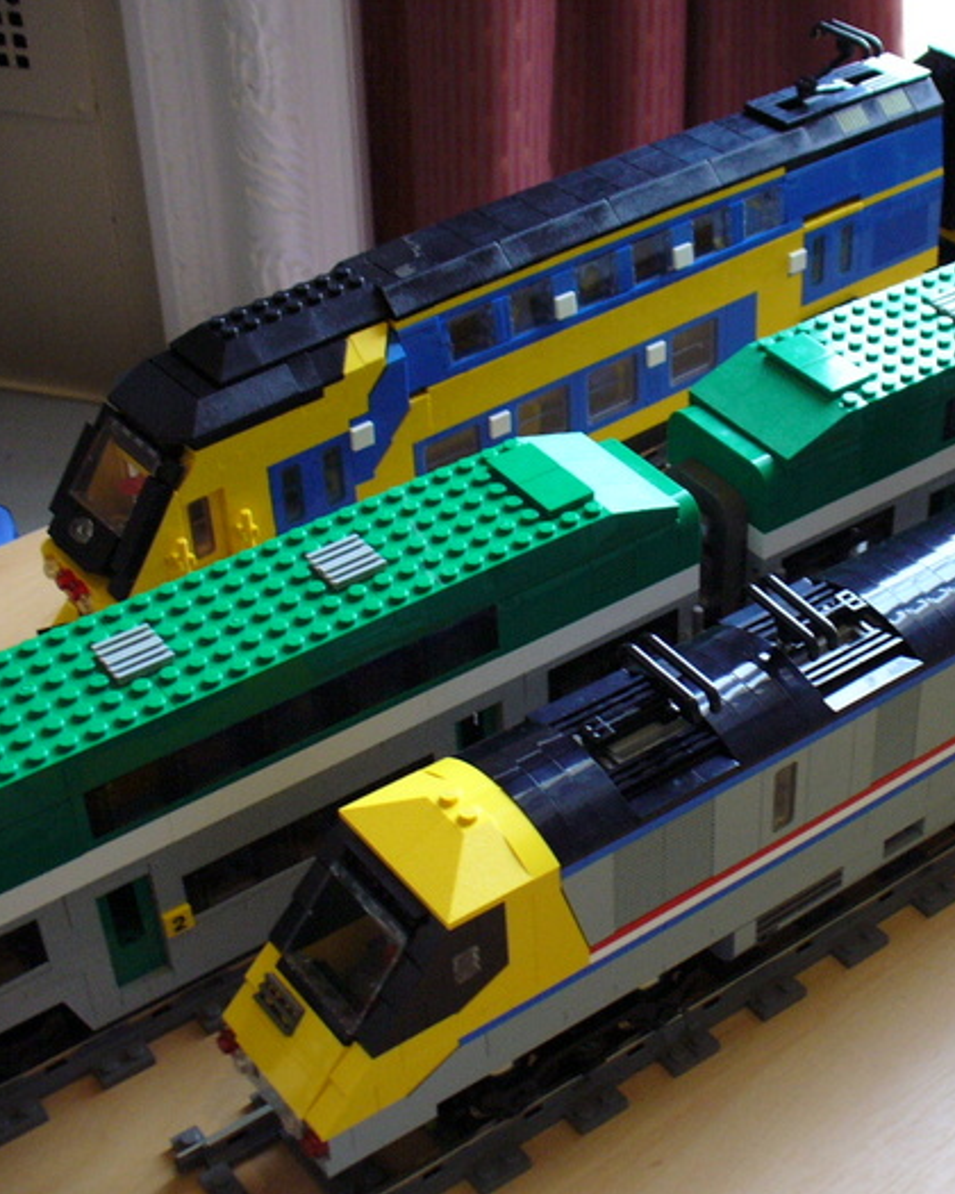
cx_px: 819
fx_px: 1943
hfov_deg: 26.9
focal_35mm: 55
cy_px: 621
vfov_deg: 34.1
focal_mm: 6.1
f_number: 2.8
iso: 200
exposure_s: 1/25
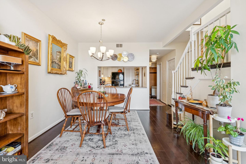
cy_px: 82
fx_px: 103
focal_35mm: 15
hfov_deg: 100.4
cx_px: 123
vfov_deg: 77.4
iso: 640
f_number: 7.1
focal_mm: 15
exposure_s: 1/60
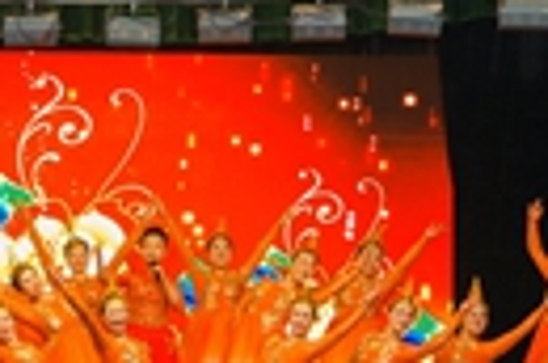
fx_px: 4100
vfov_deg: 5.1
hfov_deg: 7.6
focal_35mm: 270
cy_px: 184
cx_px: 76
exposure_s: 1/80
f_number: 4
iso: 200
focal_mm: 70
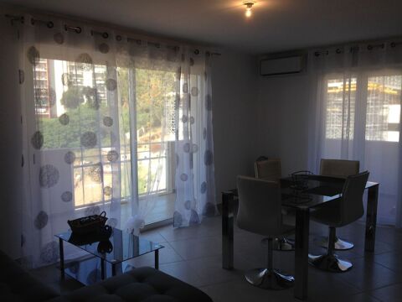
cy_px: 151
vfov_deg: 42.9
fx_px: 383
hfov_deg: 55.4
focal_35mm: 33
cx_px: 201
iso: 50
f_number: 2.4
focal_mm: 4.12
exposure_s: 1/274
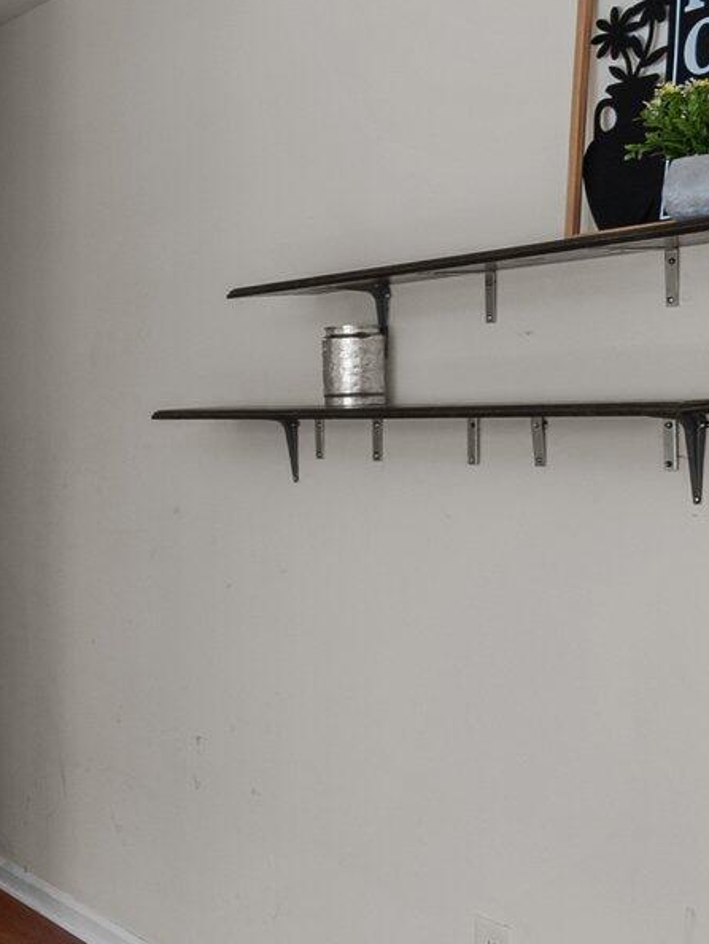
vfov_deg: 36.1
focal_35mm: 53
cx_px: -704
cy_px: 412
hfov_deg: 18.4
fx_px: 1446
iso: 400
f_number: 4
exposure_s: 1/60
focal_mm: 16
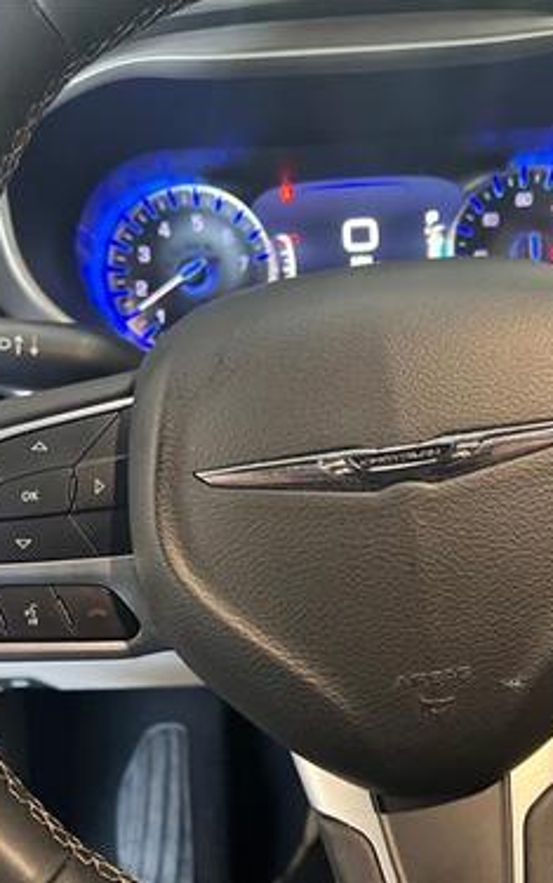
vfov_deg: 52.7
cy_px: 440
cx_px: 334
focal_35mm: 37
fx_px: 890
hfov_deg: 34.4
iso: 500
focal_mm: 5.7
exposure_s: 1/60
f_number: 1.5
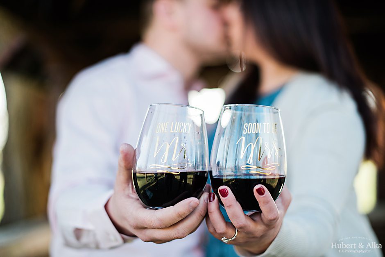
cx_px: 192
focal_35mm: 50
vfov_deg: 27.0
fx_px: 535
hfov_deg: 39.6
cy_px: 128
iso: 400
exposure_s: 1/1250
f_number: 1.8
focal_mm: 50
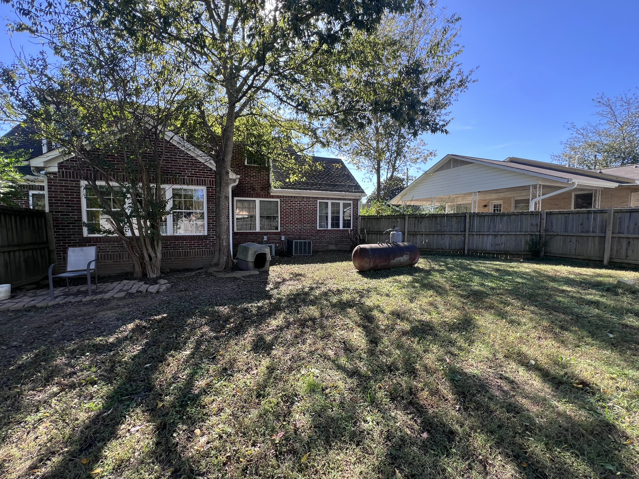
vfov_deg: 89.9
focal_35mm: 13
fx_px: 240
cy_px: 240
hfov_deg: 106.2
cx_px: 320
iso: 32
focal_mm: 1.57
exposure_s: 1/232
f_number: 1.8
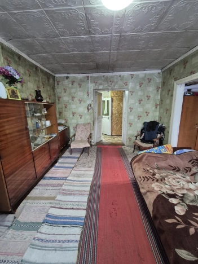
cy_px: 132
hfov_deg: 89.9
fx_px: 99
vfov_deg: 106.2
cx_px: 99
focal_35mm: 13
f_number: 2.2
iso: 640
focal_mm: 1.74
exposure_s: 1/50
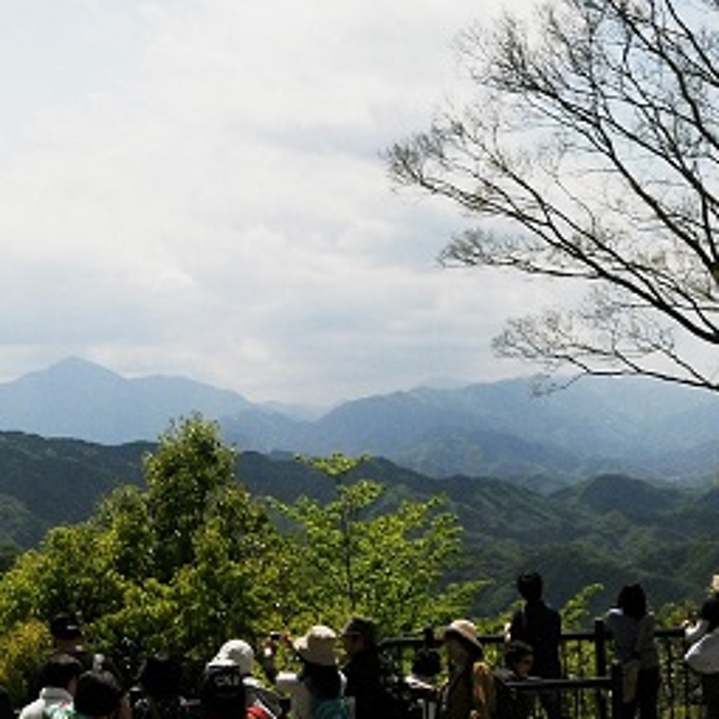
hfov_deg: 19.3
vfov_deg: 21.3
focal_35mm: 81
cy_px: 240
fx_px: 1903
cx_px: -276
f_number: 9
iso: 200
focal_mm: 18
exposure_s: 1/2000
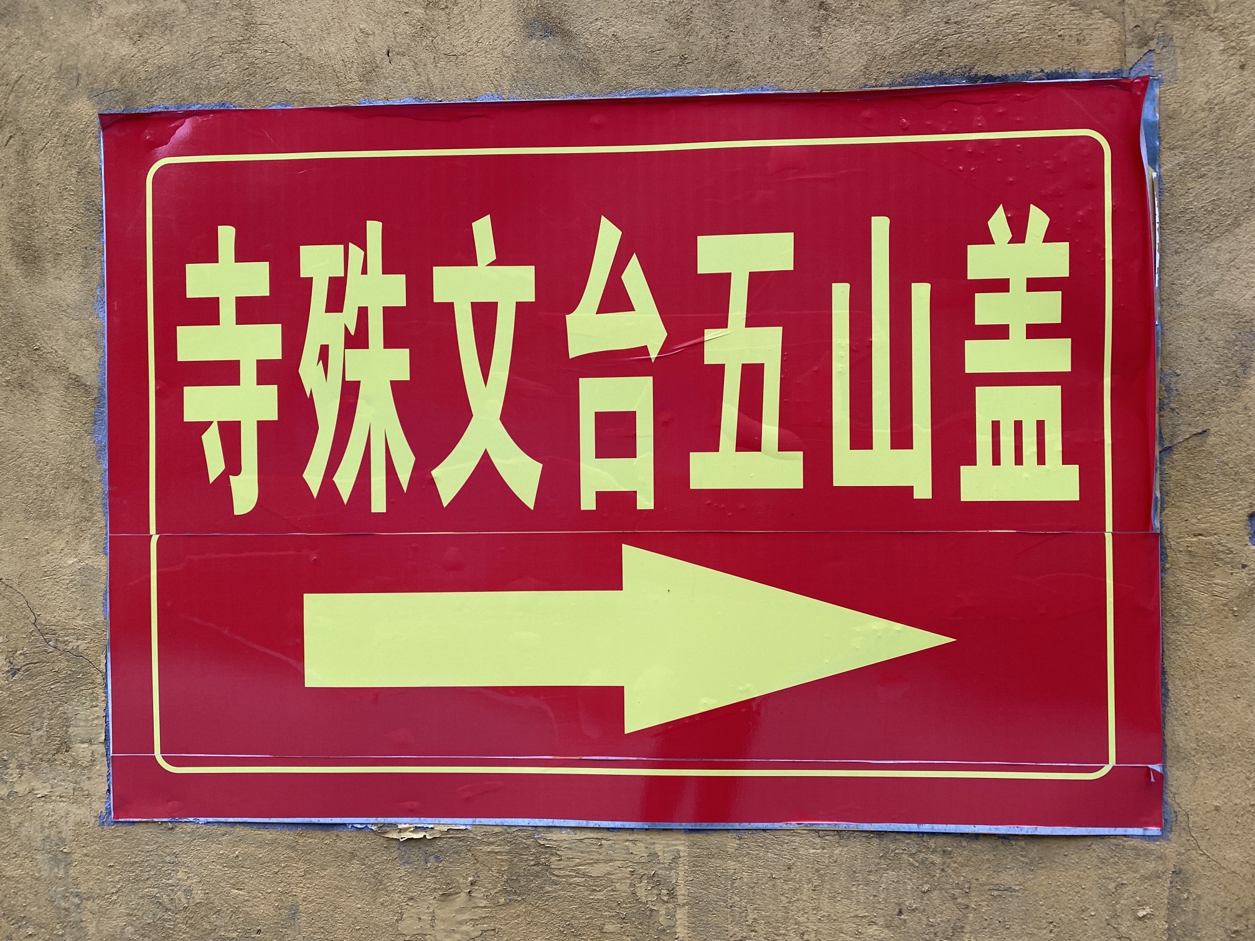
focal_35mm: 26
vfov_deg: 53.1
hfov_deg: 67.3
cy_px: 470
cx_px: 628
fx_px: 943
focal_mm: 4.25
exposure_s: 1/121
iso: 100
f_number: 1.8
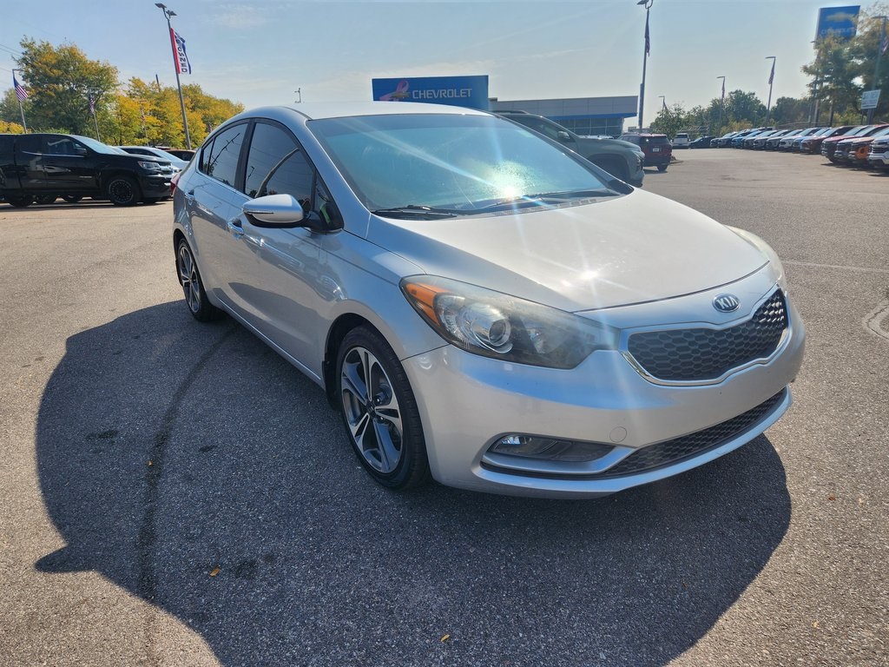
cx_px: 444
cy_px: 334
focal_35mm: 23
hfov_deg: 73.9
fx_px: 591
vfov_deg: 58.9
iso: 20
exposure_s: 1/2635
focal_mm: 5.4
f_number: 1.8
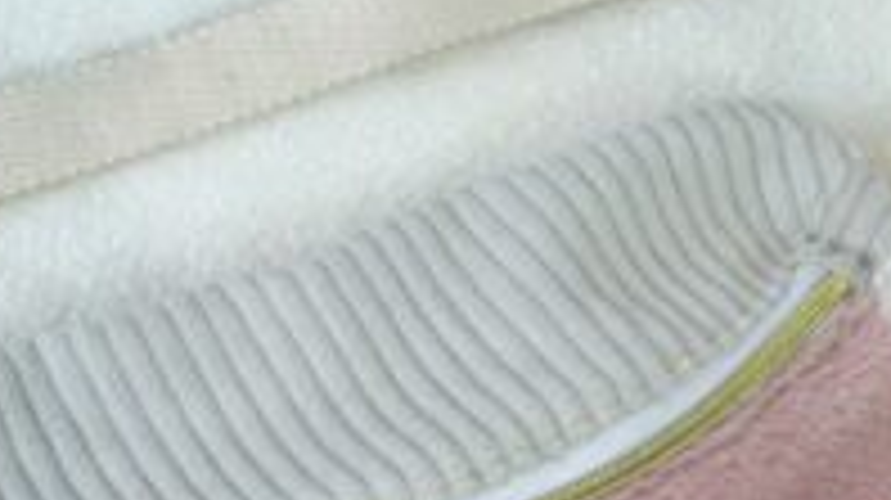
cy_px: 446
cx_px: 302
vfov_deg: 10.5
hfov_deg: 18.7
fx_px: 2691
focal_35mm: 114
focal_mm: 6.76
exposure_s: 1/108
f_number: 1.78
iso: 100
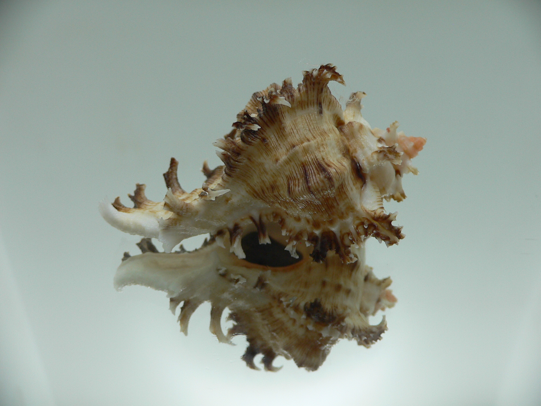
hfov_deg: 52.6
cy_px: 203
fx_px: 547
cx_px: 270
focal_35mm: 35
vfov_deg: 40.7
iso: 80
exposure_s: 1/80
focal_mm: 4.6
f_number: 2.8
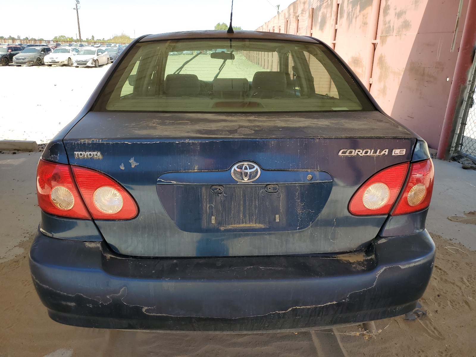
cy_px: 178
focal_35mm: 26
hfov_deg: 67.3
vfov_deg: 53.1
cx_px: 238
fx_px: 358
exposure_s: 1/1111
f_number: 1.5
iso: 50
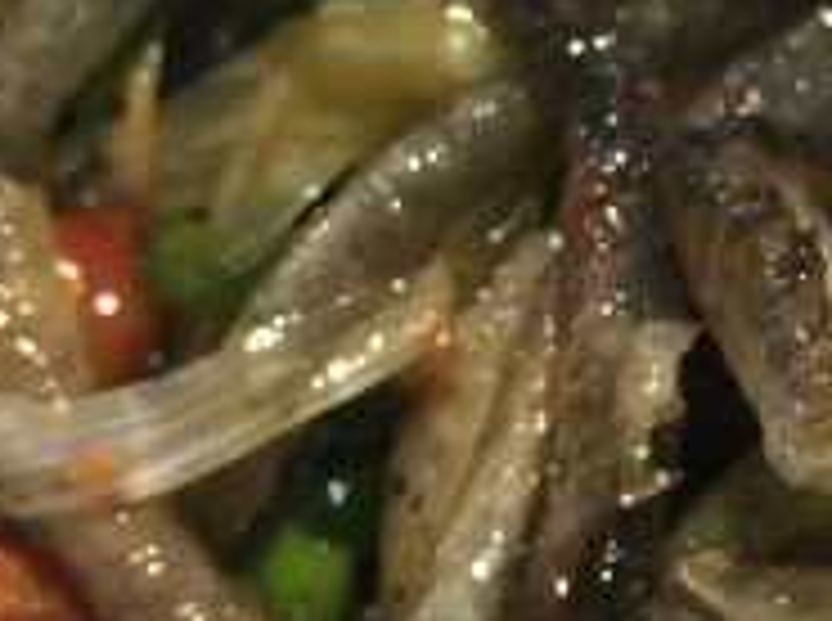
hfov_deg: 17.5
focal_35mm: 110
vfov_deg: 13.3
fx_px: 2639
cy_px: 92
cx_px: 823
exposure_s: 1/17
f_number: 2.2
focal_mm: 4.15
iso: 50
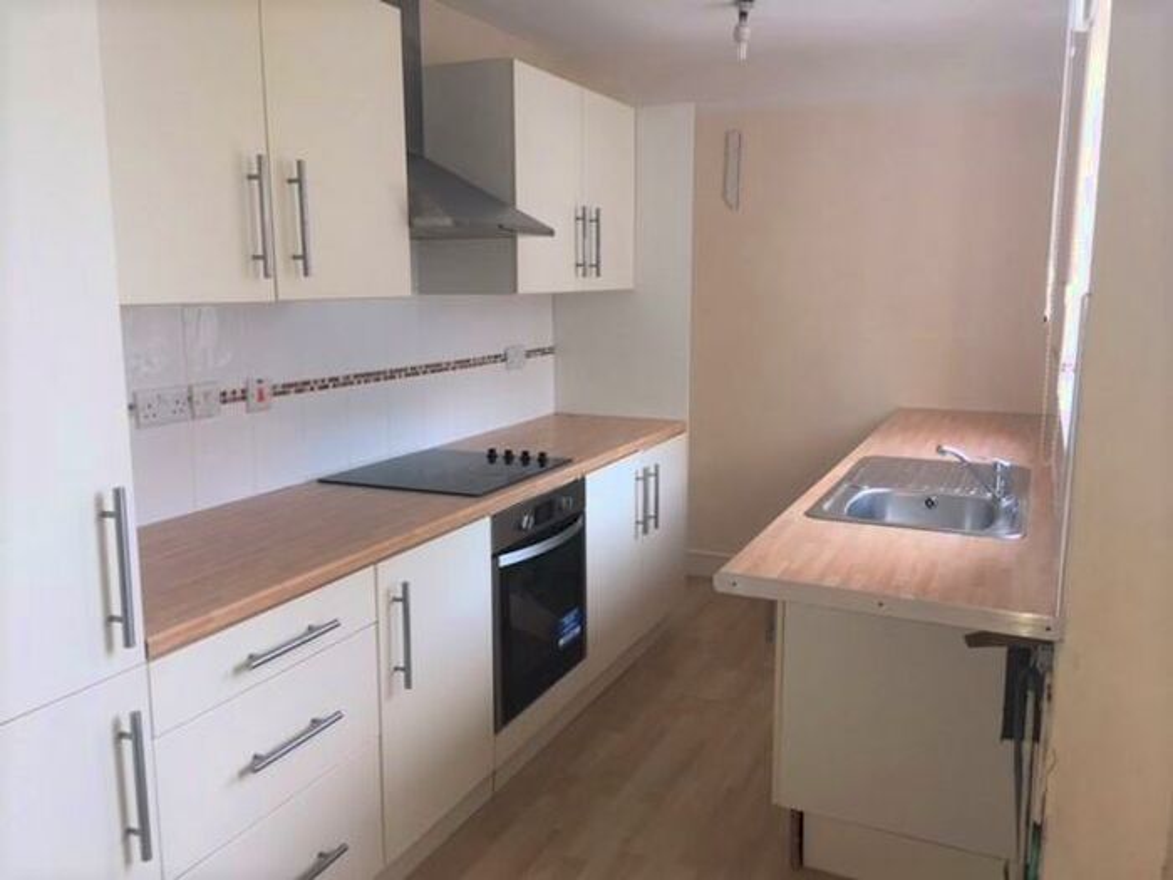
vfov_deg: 48.2
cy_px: 440
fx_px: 983
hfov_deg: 61.7
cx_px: 586
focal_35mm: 29
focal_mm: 4.15
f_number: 2.2
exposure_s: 1/33
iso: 32
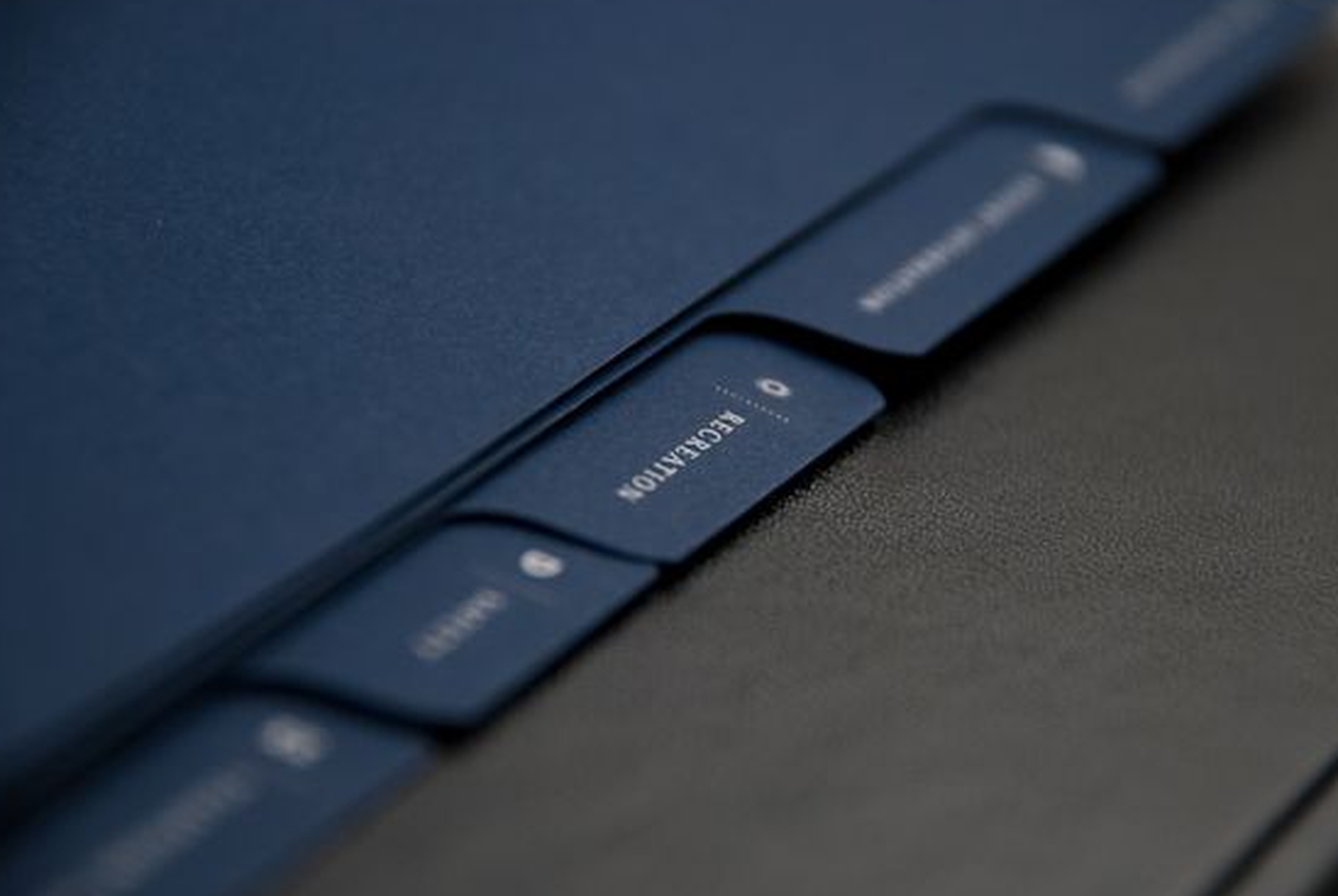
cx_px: 701
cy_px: 457
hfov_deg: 9.3
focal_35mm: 222
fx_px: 8245
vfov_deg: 6.2
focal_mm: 135
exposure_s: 1/60
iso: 200
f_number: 5.6
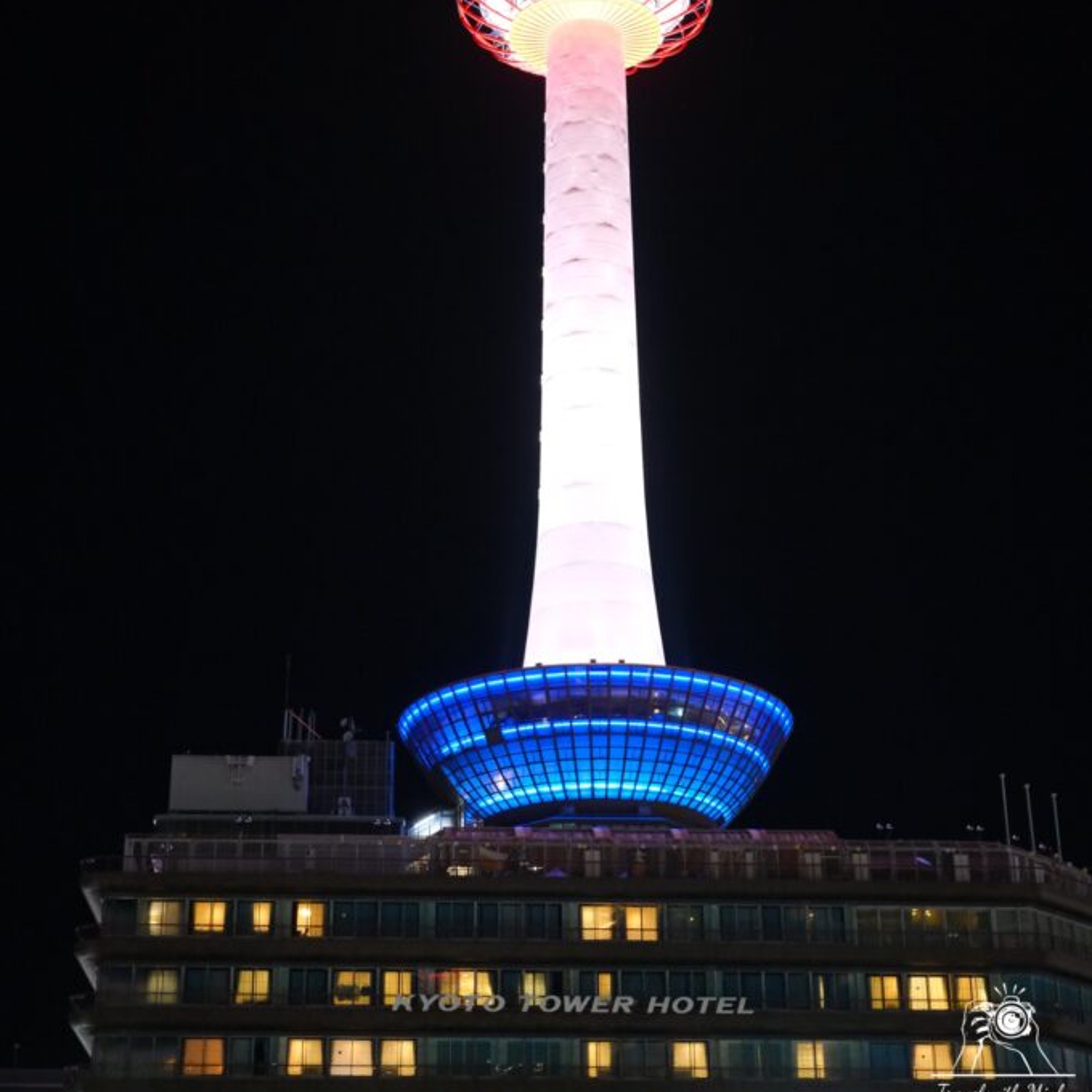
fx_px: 2284
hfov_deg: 26.9
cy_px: 318
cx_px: 545
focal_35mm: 64
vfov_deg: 26.6
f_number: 1.4
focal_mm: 33
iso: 3200
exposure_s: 1/90
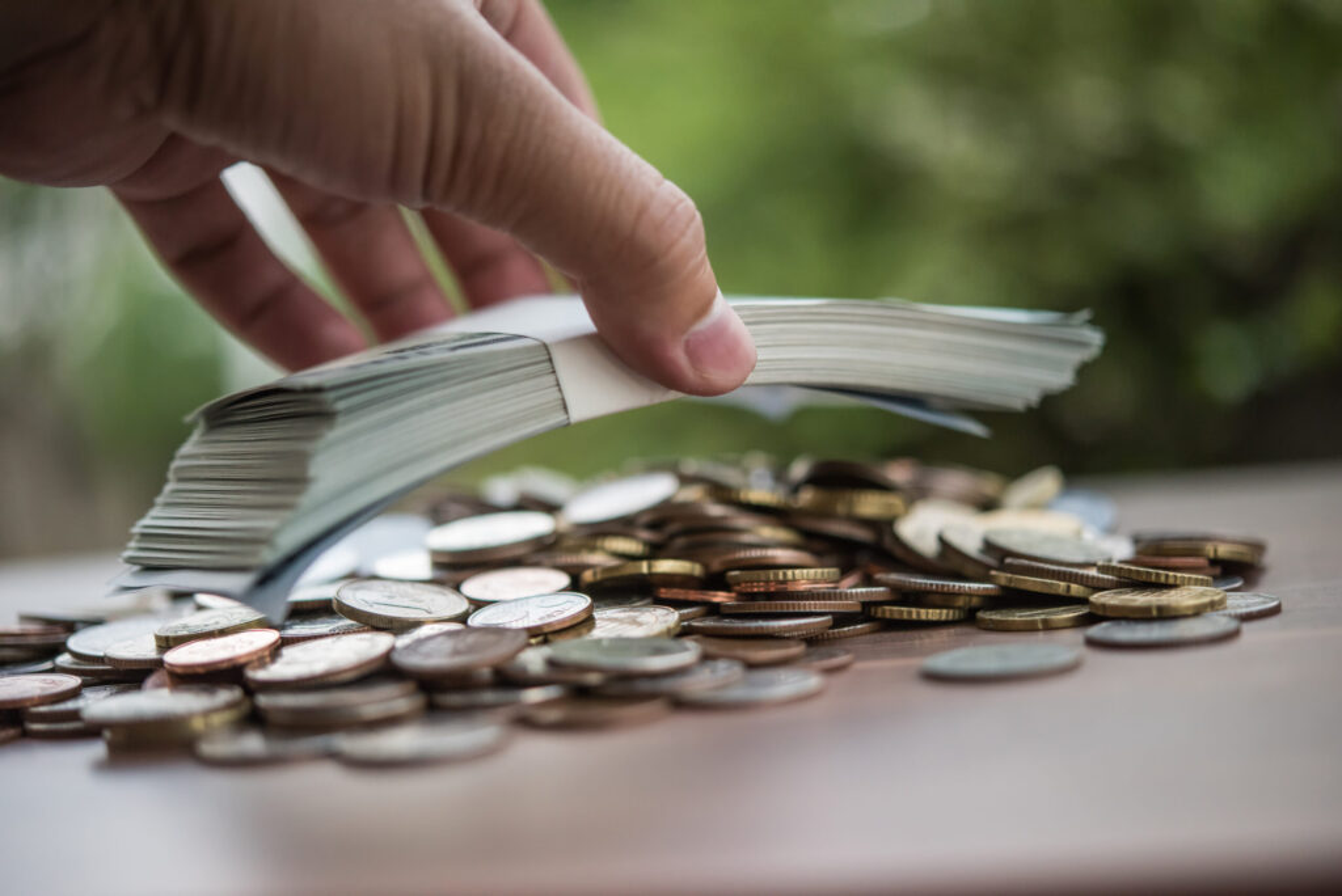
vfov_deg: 22.7
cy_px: 448
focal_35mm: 60
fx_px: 2238
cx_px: 671
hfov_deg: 33.4
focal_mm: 60
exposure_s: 1/8000
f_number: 3
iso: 1250
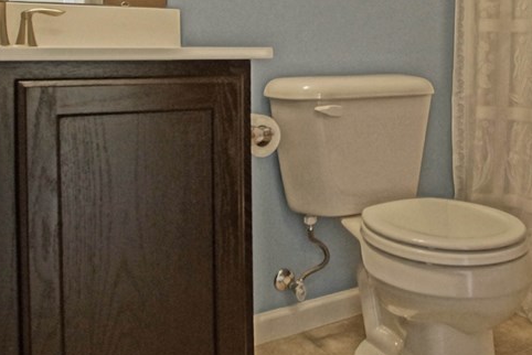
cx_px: 384
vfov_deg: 34.6
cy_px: 62
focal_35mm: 37
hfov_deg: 50.1
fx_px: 549
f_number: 4.5
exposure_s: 1/50
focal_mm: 11
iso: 3200
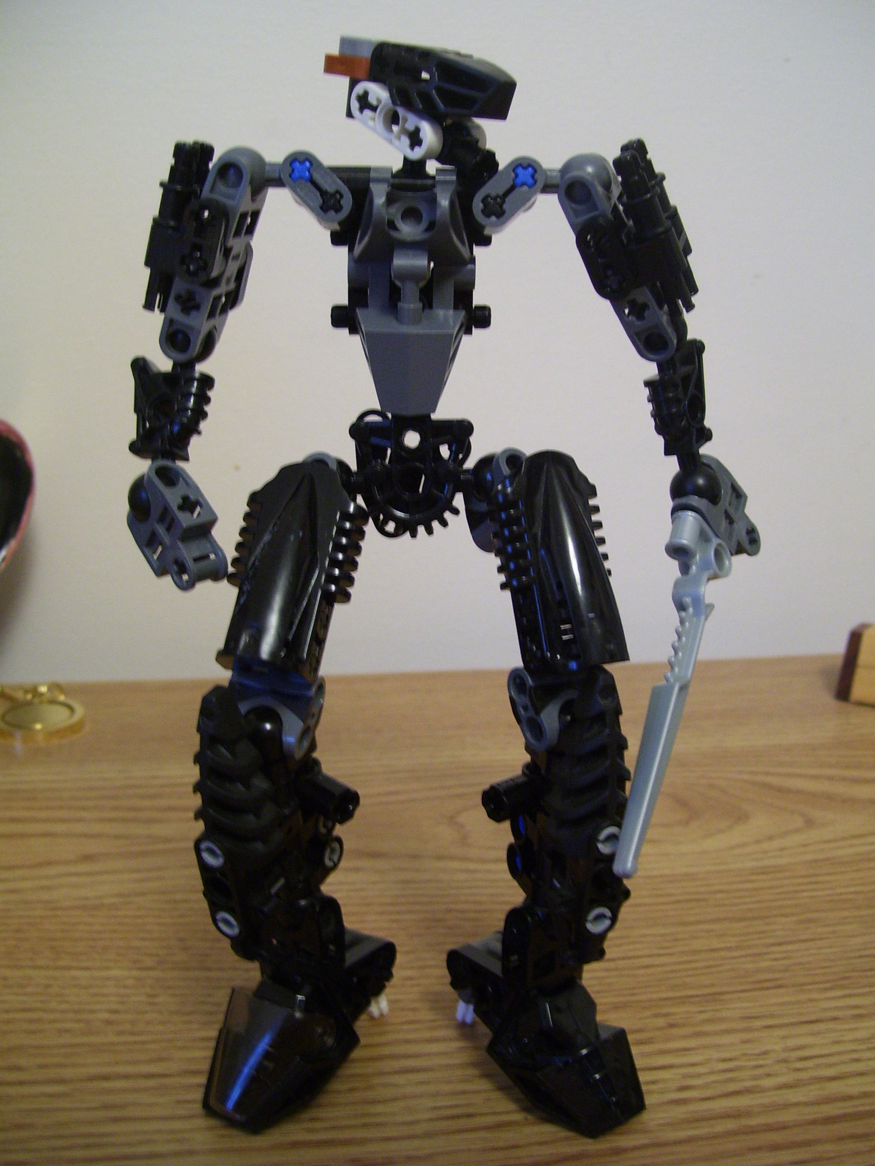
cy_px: 583
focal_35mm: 37
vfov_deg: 50.1
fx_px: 1247
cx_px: 438
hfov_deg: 38.7
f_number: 2.7
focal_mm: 6
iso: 160
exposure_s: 1/8
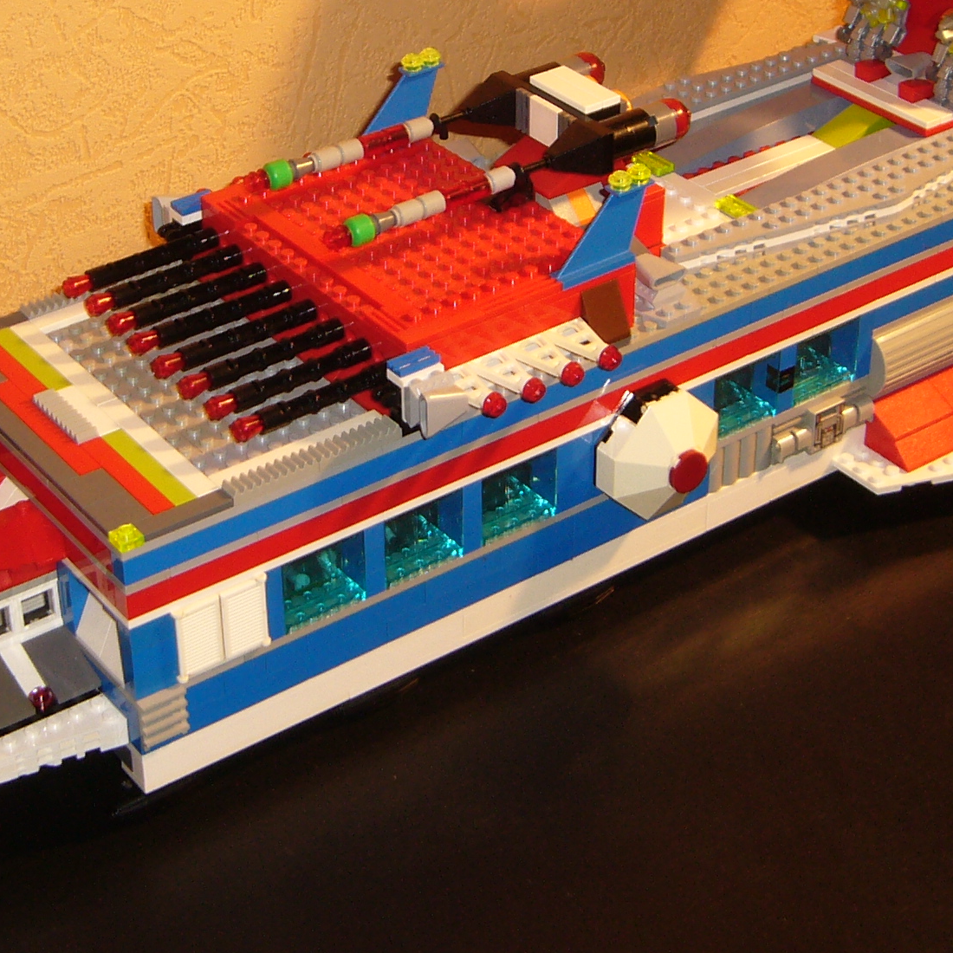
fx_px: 2243
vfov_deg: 23.7
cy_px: 242
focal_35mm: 72
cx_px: 358
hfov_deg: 23.9
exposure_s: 1/30
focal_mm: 5.8
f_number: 2.8
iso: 100
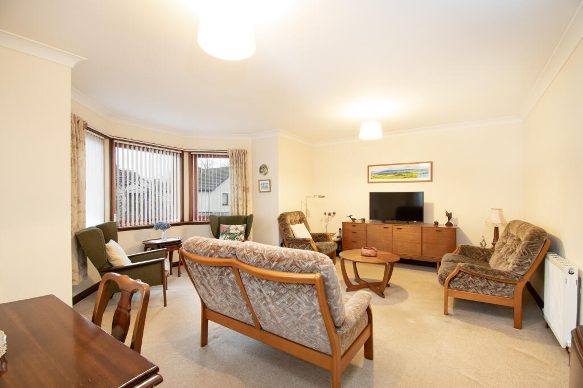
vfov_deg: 77.3
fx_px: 243
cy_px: 194
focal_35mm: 15
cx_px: 292
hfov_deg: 100.4
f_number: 8
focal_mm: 10
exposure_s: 1/2.5
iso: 320
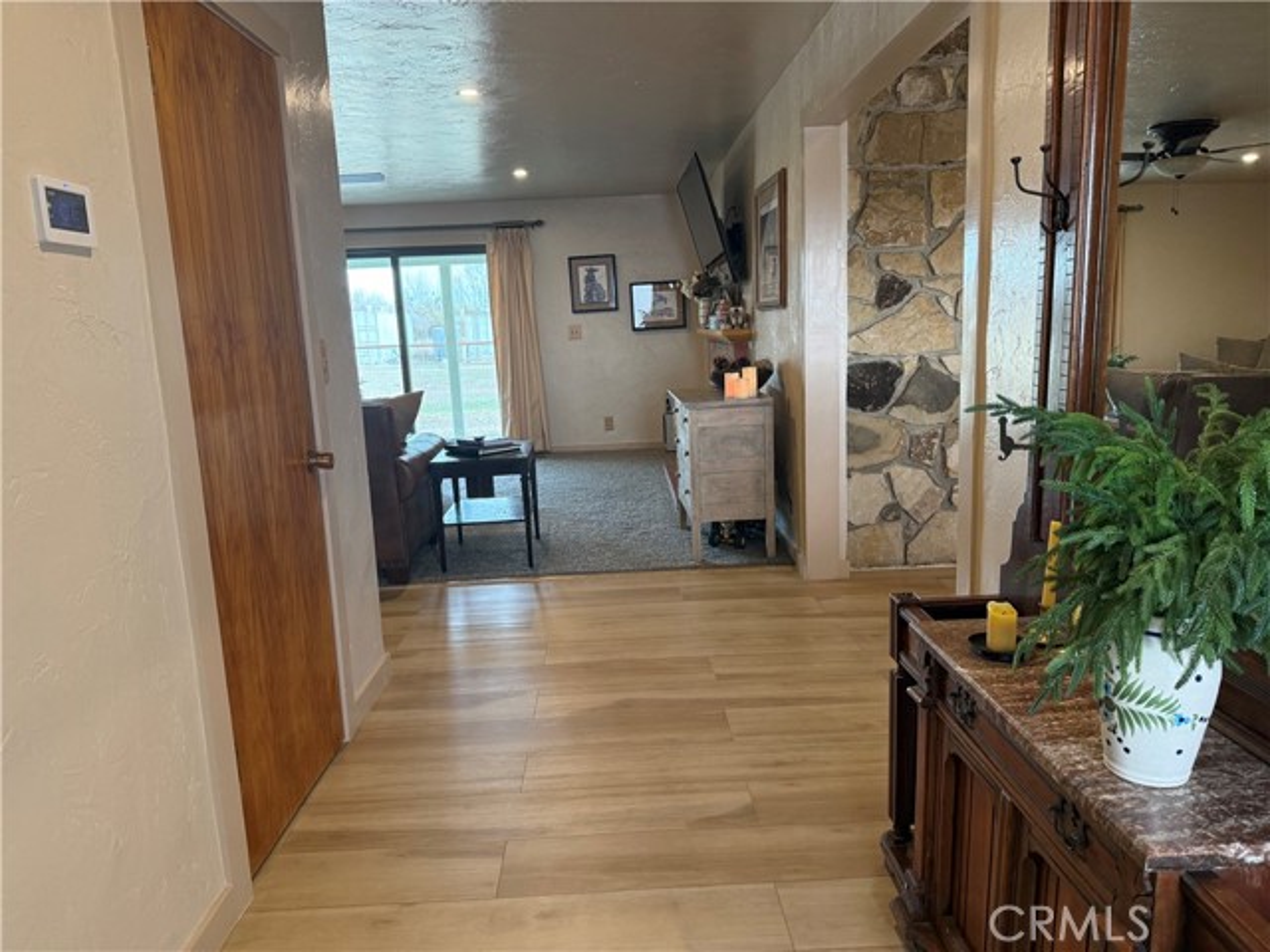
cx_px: 635
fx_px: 881
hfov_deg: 71.6
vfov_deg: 56.8
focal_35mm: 24
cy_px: 476
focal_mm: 6.76
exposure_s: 1/120
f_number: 1.78
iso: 320
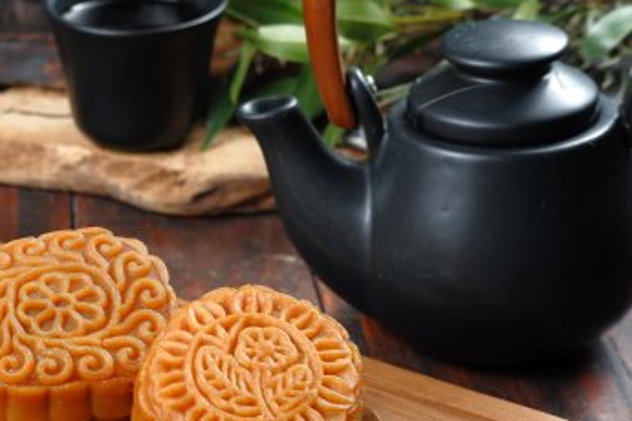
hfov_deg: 21.2
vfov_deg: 14.5
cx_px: 73
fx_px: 1650
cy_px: 320
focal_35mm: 94
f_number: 6.4
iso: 100
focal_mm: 35
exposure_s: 1/125
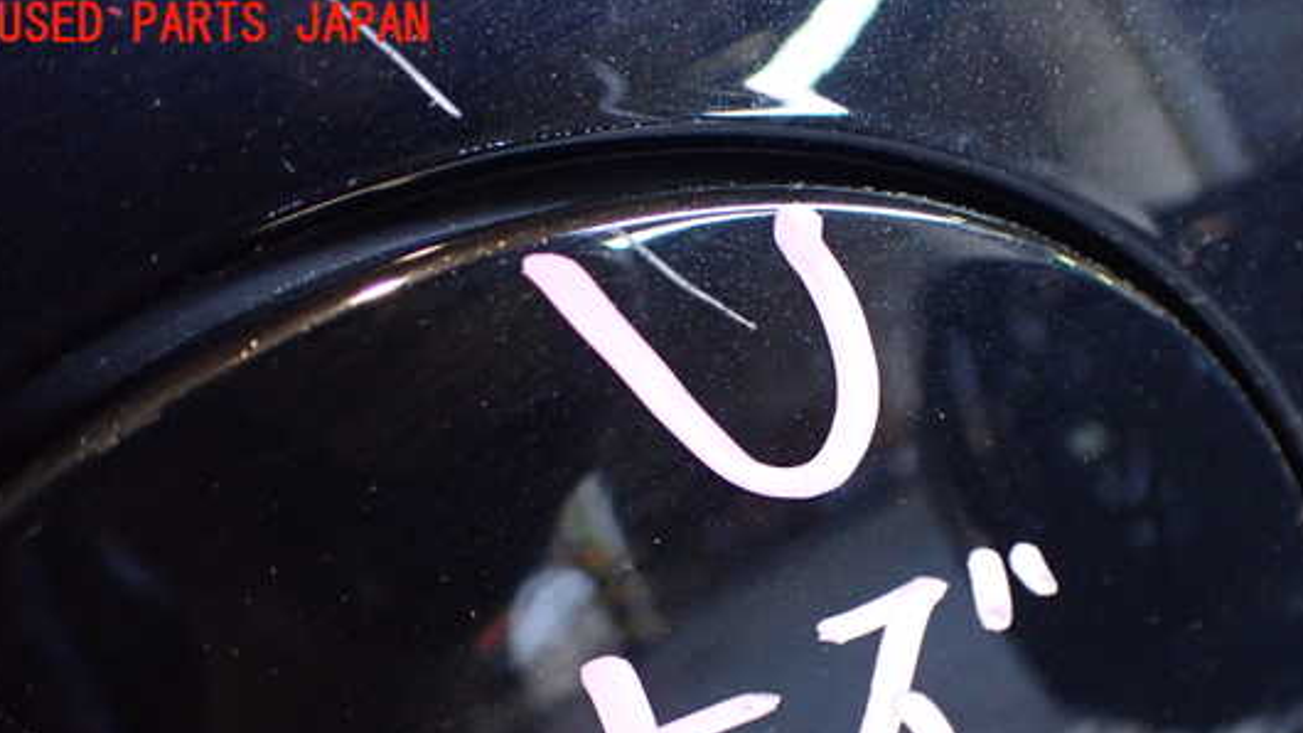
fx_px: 1278
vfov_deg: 31.4
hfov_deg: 53.9
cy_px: 549
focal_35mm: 37
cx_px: 720
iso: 800
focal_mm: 5.4
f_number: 2.3
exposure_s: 1/60
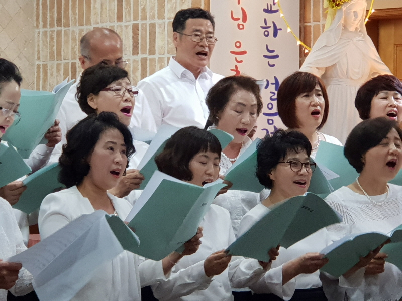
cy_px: 150
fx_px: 604
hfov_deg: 36.8
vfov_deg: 28.0
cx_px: 201
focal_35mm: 52
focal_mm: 6
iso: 125
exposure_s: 1/30
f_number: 2.4
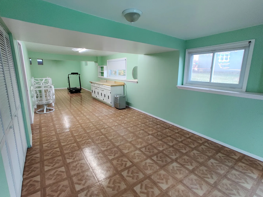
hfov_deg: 106.2
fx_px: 99
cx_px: 132
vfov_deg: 89.9
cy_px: 98
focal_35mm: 13
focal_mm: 2.25
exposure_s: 1/50
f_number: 2.2
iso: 320
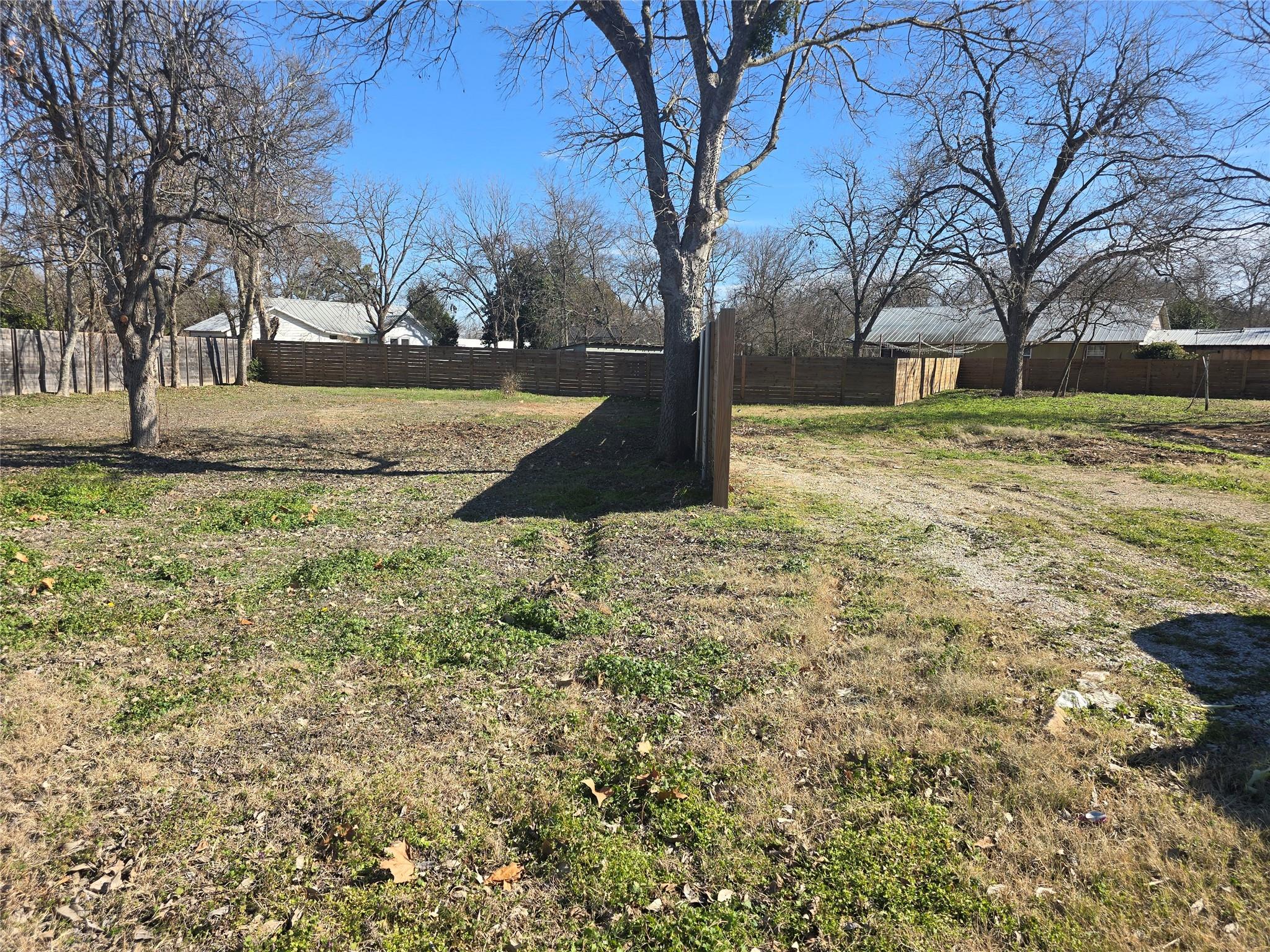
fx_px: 844
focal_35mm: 23
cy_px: 476
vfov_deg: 58.9
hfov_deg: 73.9
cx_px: 635
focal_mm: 6.3
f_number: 1.7
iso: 12
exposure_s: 1/590
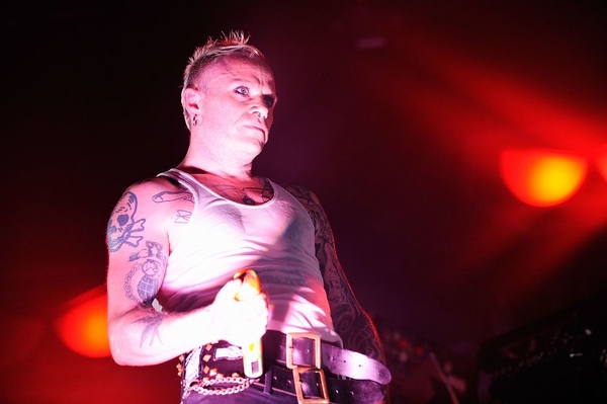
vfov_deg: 12.4
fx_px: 1853
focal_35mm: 110
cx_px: 304
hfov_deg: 18.6
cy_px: 202
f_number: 3.5
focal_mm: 110
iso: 2000
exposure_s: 1/320
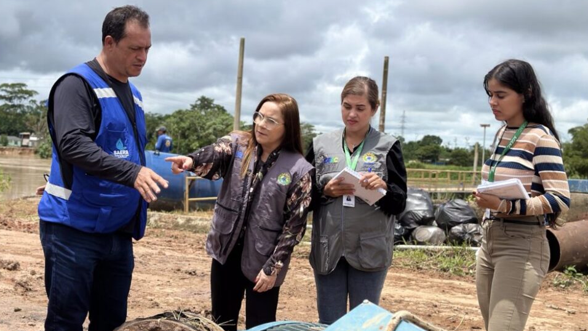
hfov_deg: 37.2
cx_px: 296
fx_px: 873
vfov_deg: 21.4
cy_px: 221
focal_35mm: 56
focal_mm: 6.86
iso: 100
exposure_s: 1/8197
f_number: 1.78
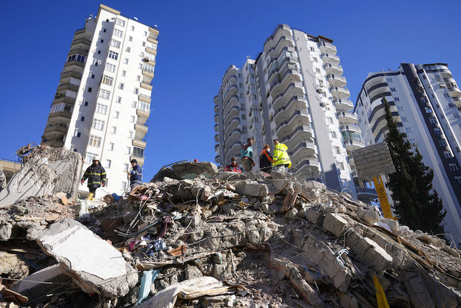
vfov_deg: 53.2
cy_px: 154
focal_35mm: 24
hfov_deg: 73.7
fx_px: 307
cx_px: 230
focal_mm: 24
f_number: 10
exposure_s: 1/320
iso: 200
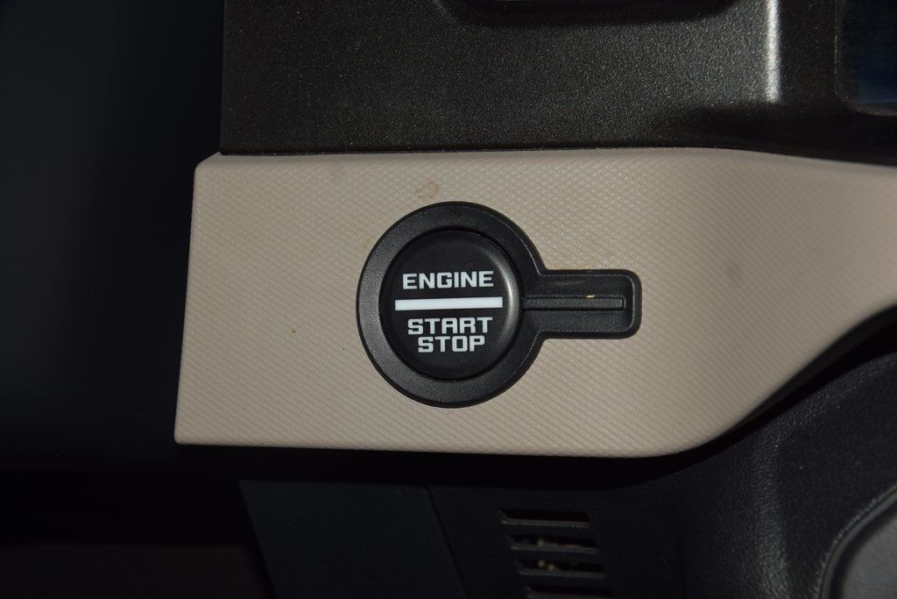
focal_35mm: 105
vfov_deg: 13.0
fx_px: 2616
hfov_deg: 19.5
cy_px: 300
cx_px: 448
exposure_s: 1/125
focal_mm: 70
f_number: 8
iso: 100
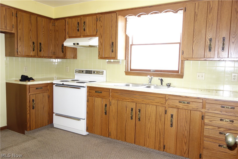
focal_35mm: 28
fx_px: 185
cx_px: 119
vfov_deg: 46.4
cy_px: 80
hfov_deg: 65.5
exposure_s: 1/30
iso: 200
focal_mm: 10.4
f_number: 1.8
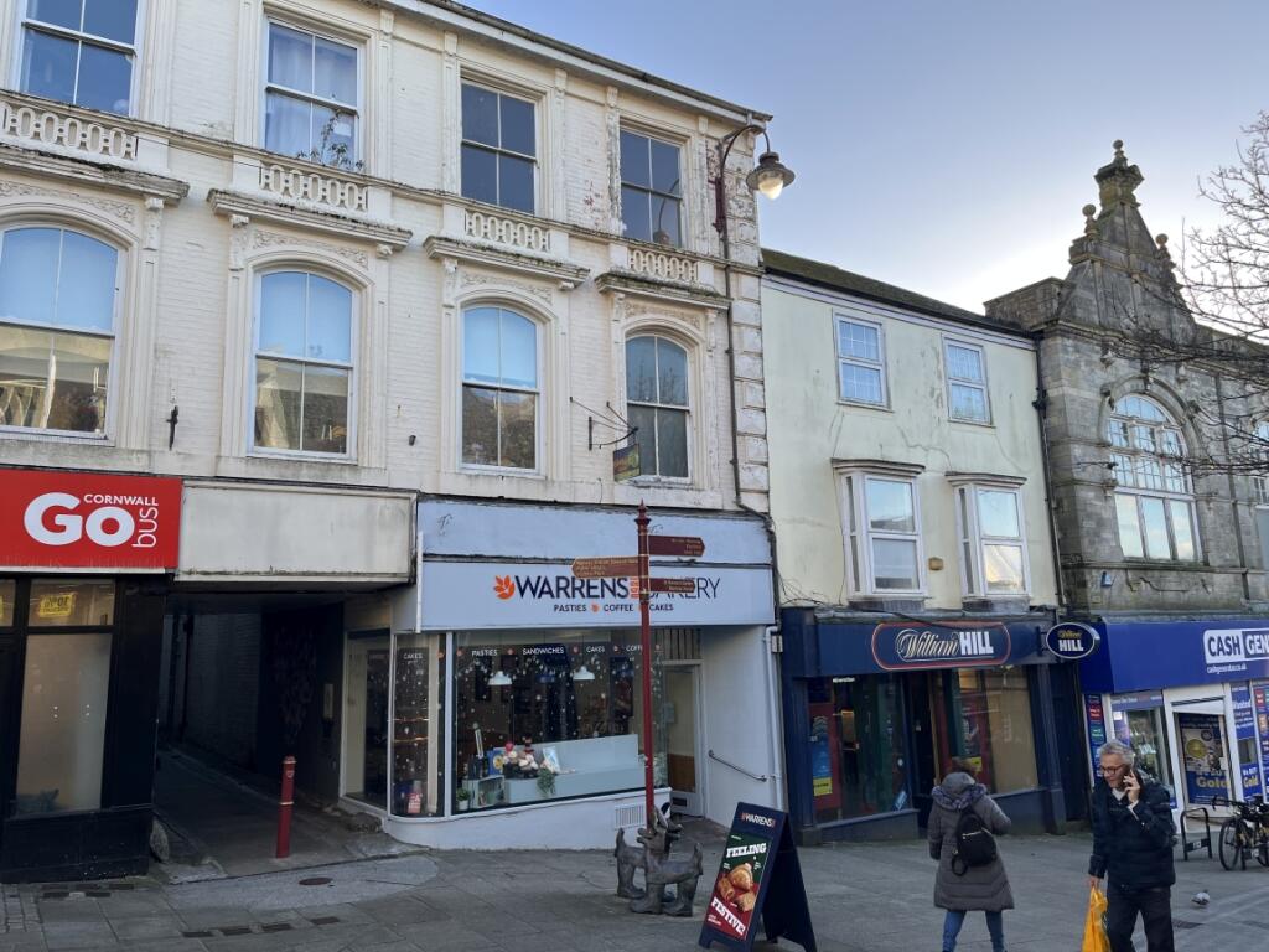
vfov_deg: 53.1
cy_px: 476
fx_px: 953
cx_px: 634
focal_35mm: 26
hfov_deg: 67.3
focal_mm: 5.1
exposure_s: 1/544
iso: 50
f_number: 1.6
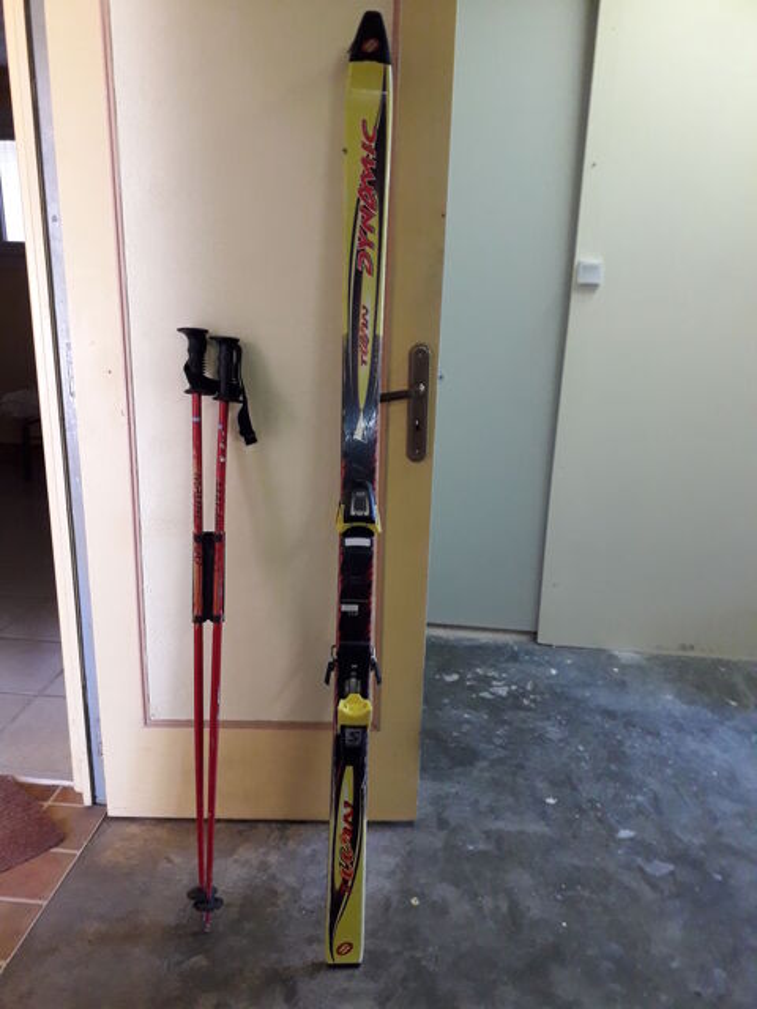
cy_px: 504
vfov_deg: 65.3
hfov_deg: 51.4
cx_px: 378
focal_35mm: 27
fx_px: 787
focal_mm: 3.6
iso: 160
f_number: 1.9
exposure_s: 1/33
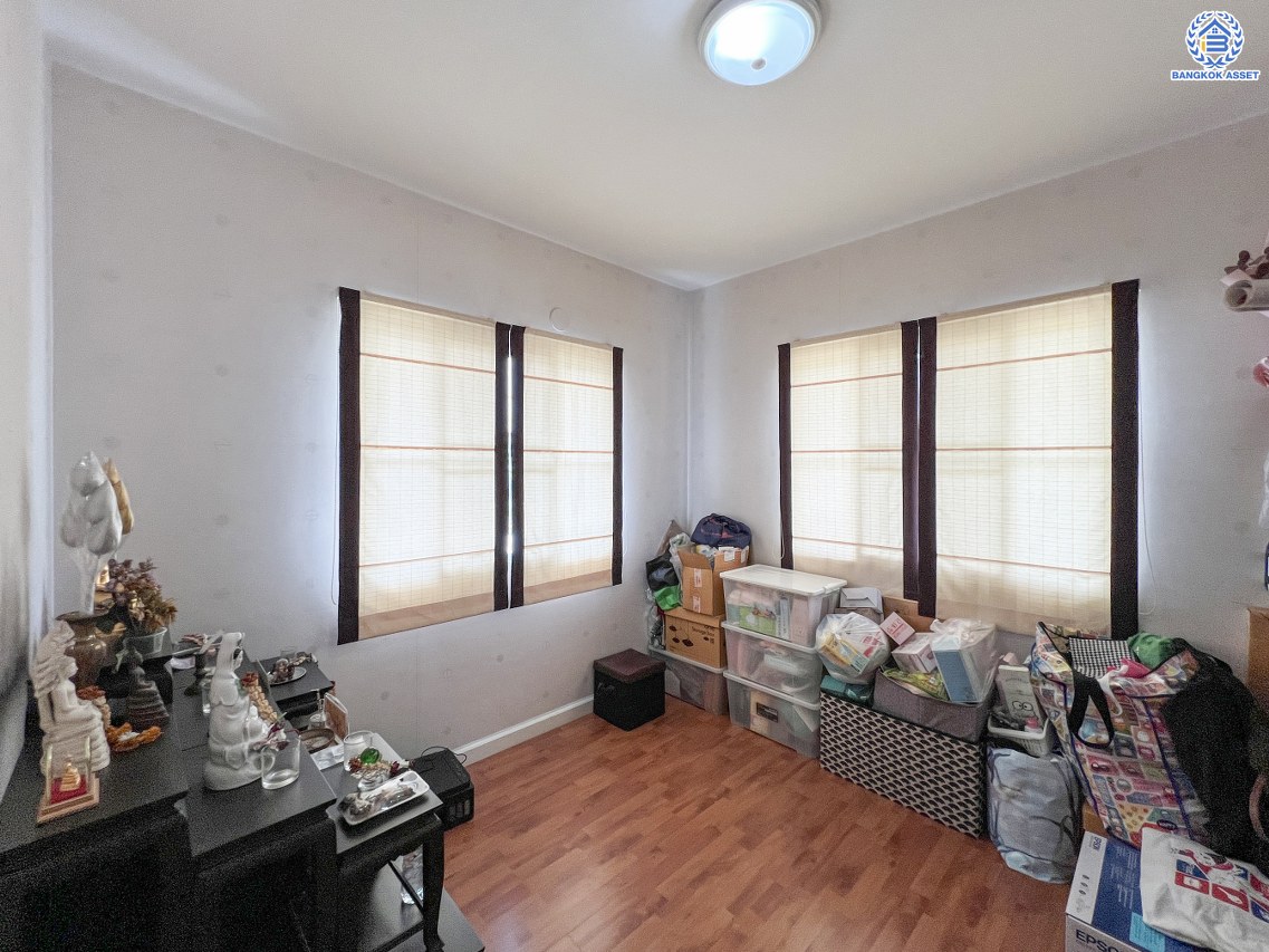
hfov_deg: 106.2
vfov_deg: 89.9
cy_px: 476
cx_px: 634
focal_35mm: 13
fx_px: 477
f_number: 1.8
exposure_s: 1/1033
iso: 32
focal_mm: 1.57
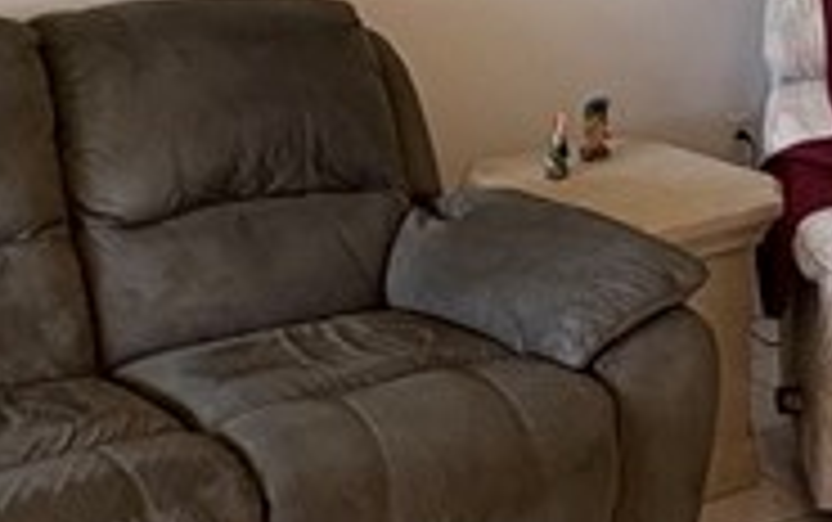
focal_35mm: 82
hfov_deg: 25.1
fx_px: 1861
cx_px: 270
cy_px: -104
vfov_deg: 15.4
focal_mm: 2.22
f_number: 2.2
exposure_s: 1/60
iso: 125
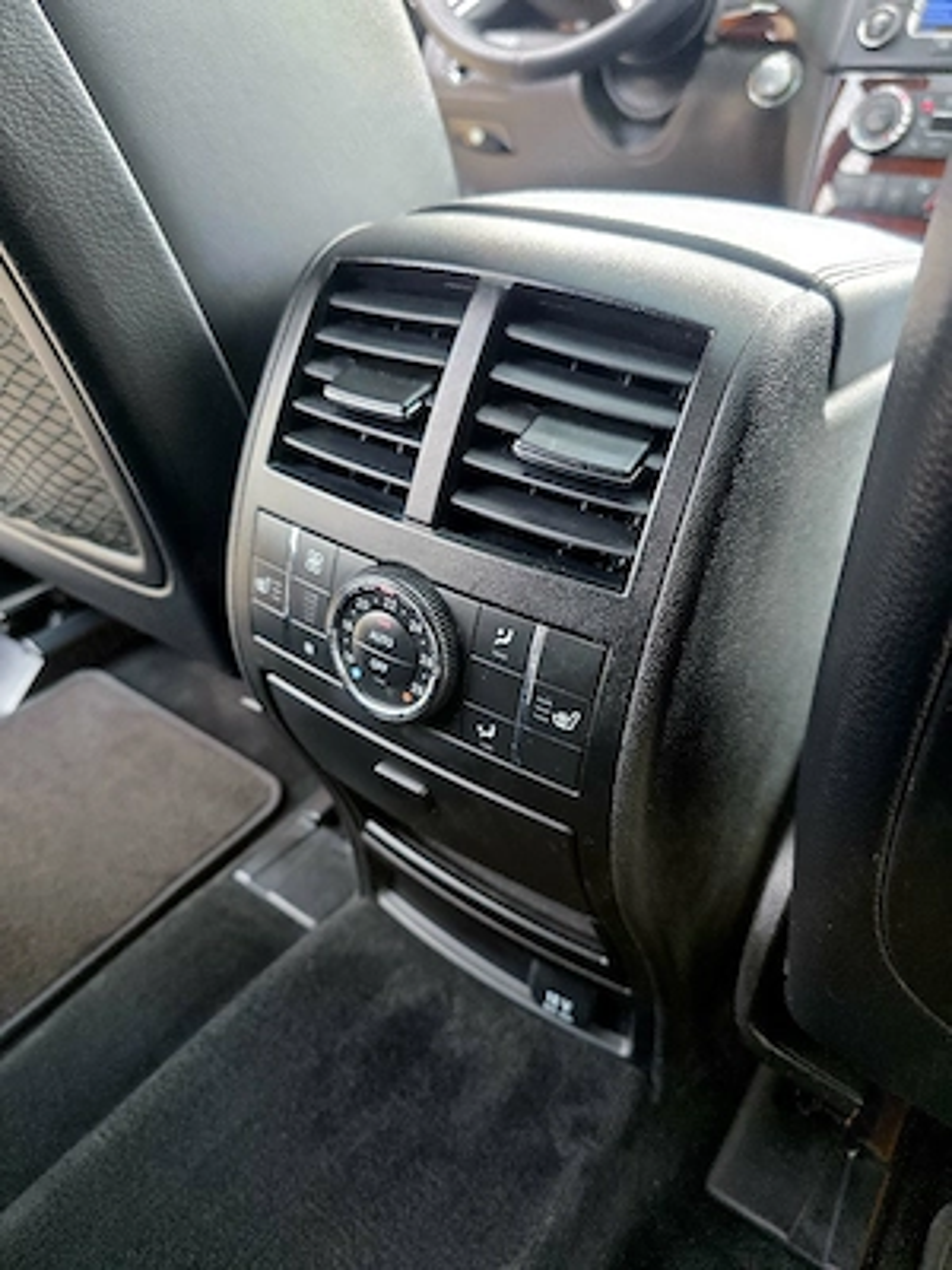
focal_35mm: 23
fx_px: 843
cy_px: 635
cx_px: 476
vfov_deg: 73.9
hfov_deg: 58.9
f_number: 1.7
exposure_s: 1/120
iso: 200
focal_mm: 6.3
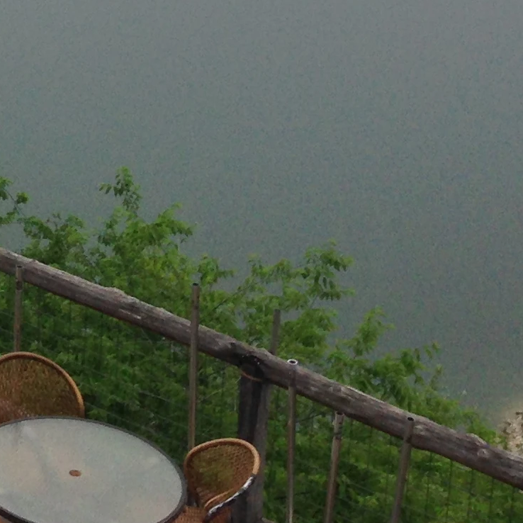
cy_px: -323
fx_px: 2205
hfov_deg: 12.3
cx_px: -446
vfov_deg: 12.7
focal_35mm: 129
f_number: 2.4
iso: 50
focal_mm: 4.12
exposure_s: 1/559
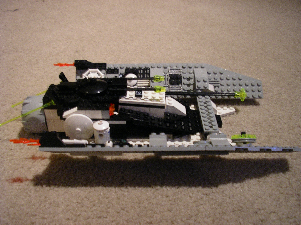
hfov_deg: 49.0
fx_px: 330
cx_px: 150
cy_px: 112
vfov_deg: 37.7
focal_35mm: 38
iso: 200
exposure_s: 1/8
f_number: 2.9
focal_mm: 5.8
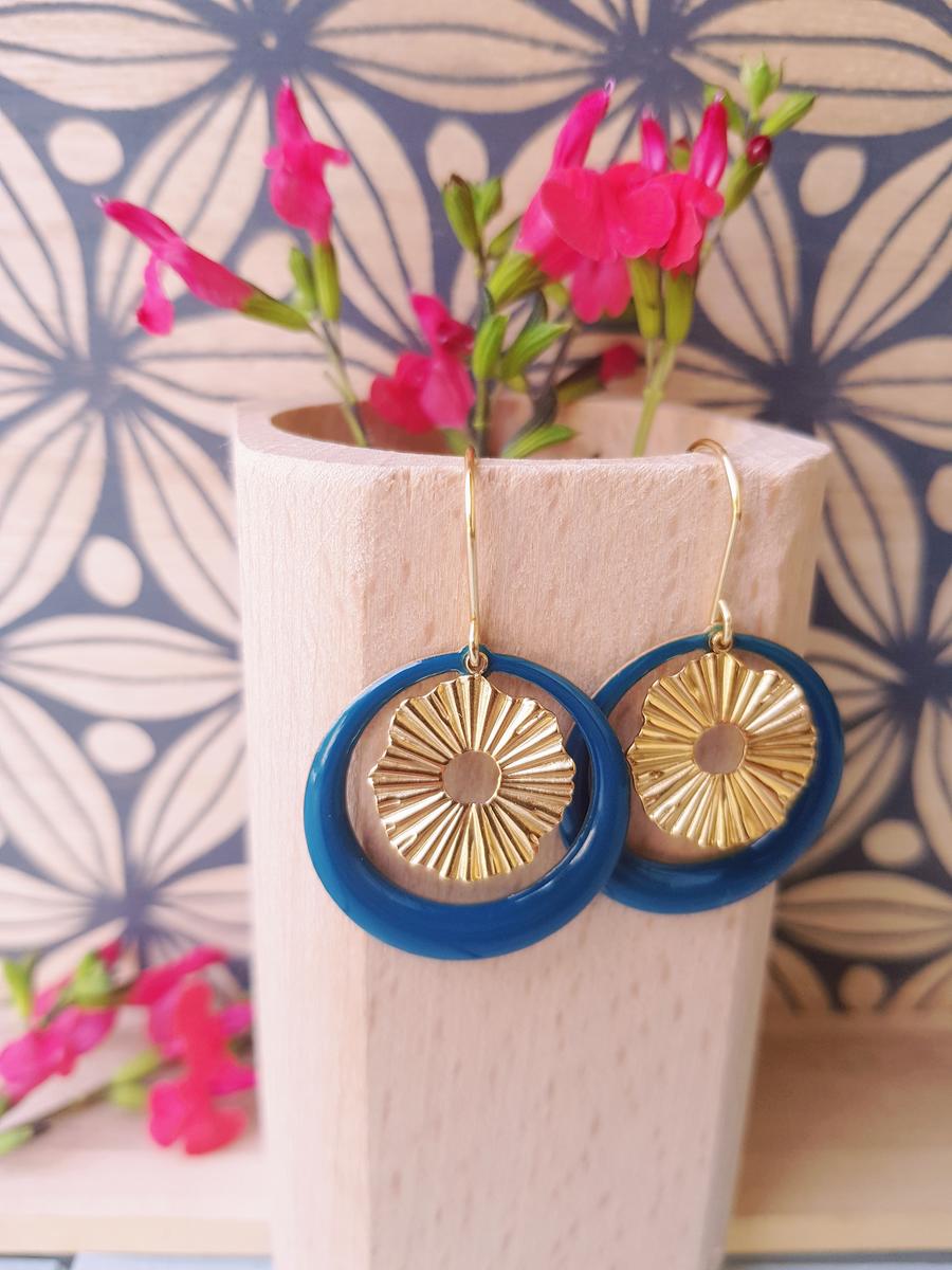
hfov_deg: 53.1
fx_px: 953
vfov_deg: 67.3
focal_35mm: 26
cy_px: 635
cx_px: 476
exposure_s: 1/153
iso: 40
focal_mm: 4.2
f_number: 1.7
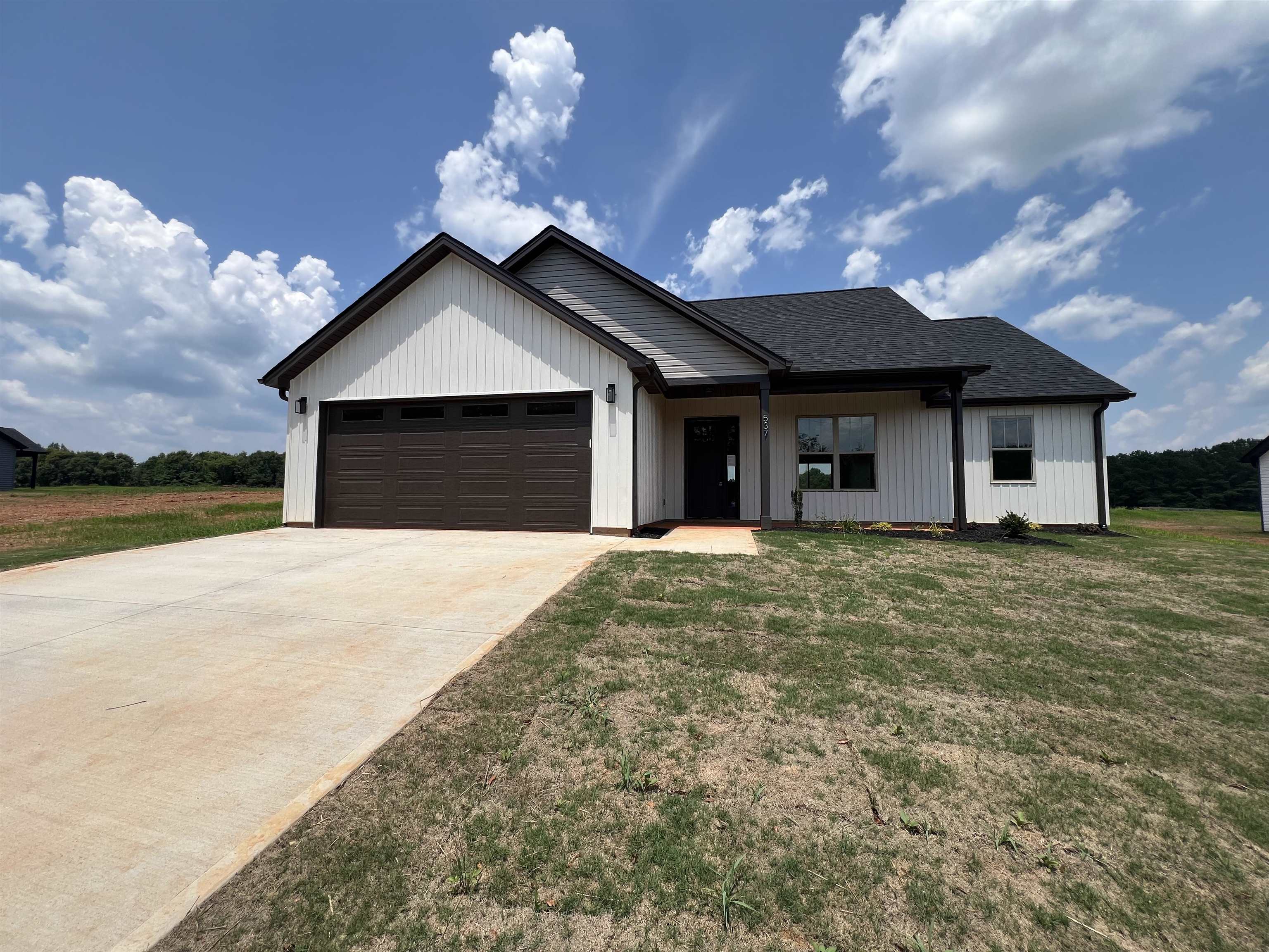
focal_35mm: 13
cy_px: 476
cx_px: 634
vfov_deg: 89.9
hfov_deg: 106.2
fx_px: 477
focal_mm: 1.57
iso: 32
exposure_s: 1/1531
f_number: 1.8
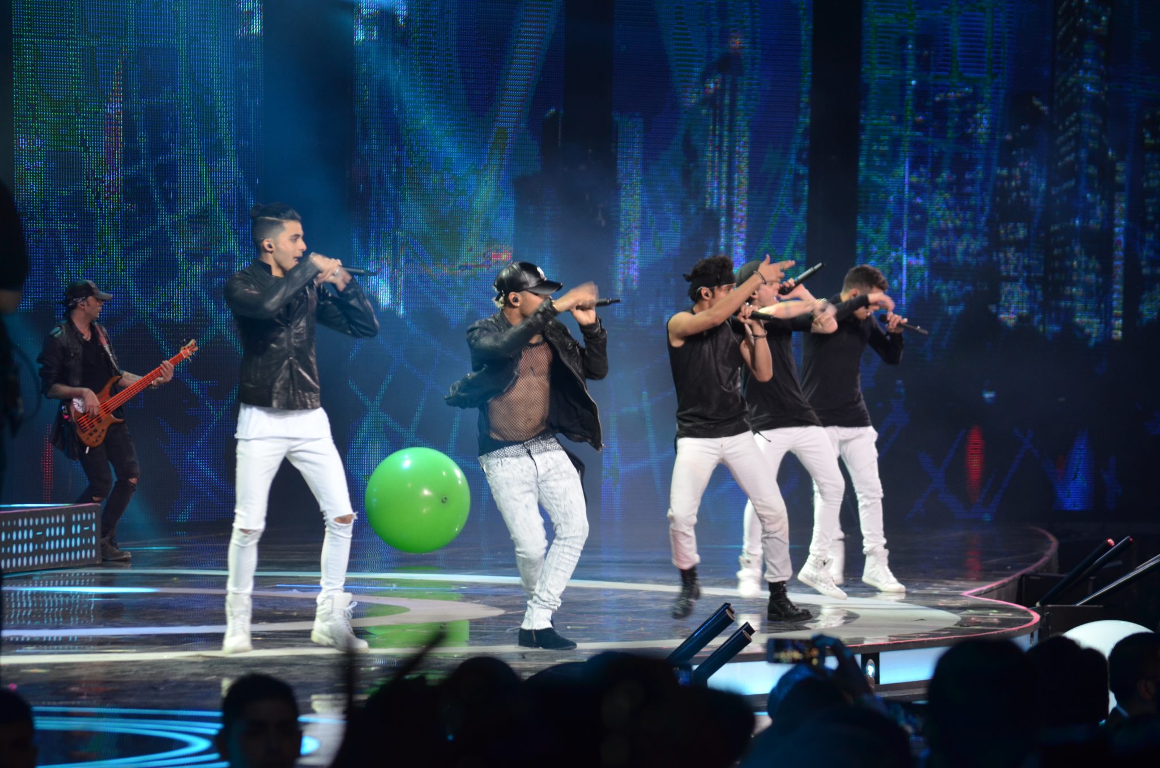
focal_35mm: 180
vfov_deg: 7.6
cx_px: 580
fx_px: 5787
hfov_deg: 11.4
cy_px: 384
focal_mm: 120
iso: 800
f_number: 4.8
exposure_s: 1/125
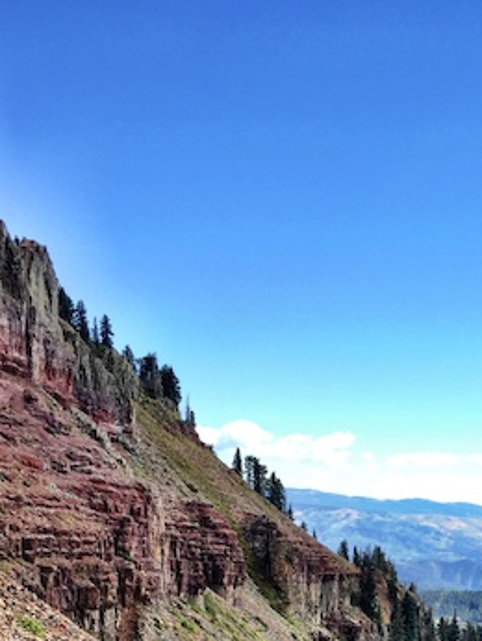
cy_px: 724
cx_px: 423
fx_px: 1242
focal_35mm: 67
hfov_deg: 21.5
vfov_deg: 26.4
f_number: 2.2
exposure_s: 1/694
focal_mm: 4.15
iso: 32
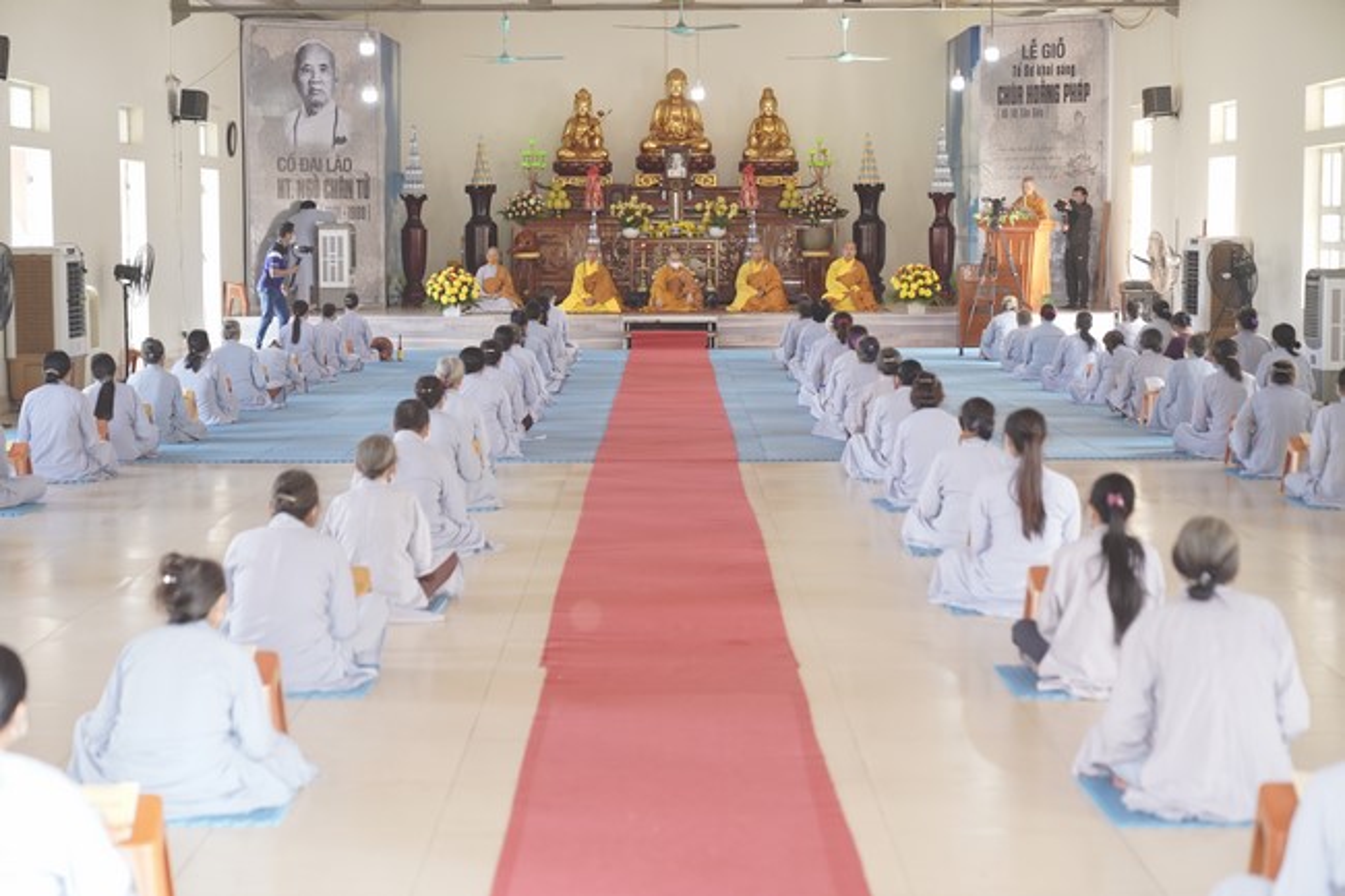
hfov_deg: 31.0
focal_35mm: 65
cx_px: 672
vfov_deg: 20.9
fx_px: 2428
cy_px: 448
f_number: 2.8
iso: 1000
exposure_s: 1/160
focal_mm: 65
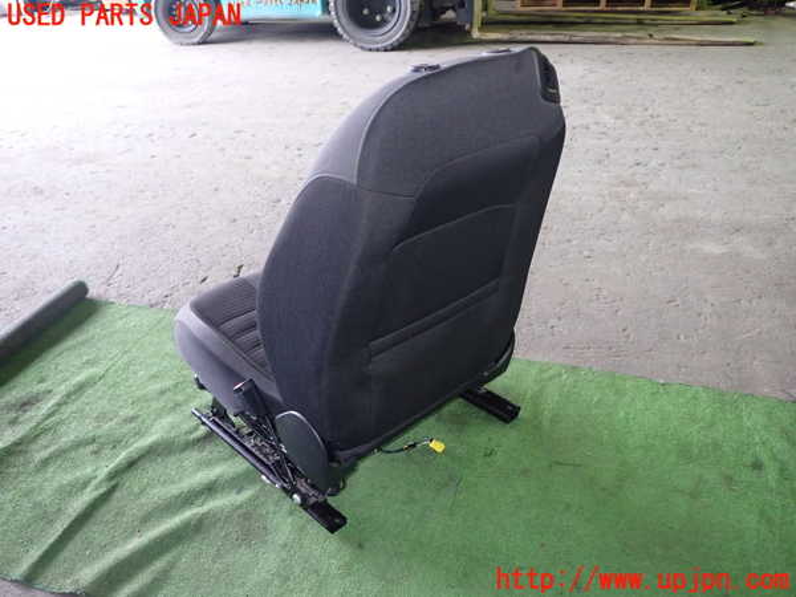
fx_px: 690
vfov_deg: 46.8
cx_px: 398
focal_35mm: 30
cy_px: 298
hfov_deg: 60.0
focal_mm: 5.4
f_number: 2.3
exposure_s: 1/30
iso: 400
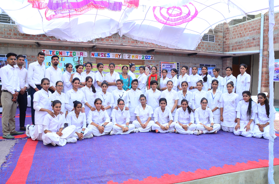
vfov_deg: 47.7
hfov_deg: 67.5
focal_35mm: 27
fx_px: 209
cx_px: 140
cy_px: 92
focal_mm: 18
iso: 400
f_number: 9
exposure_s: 1/160
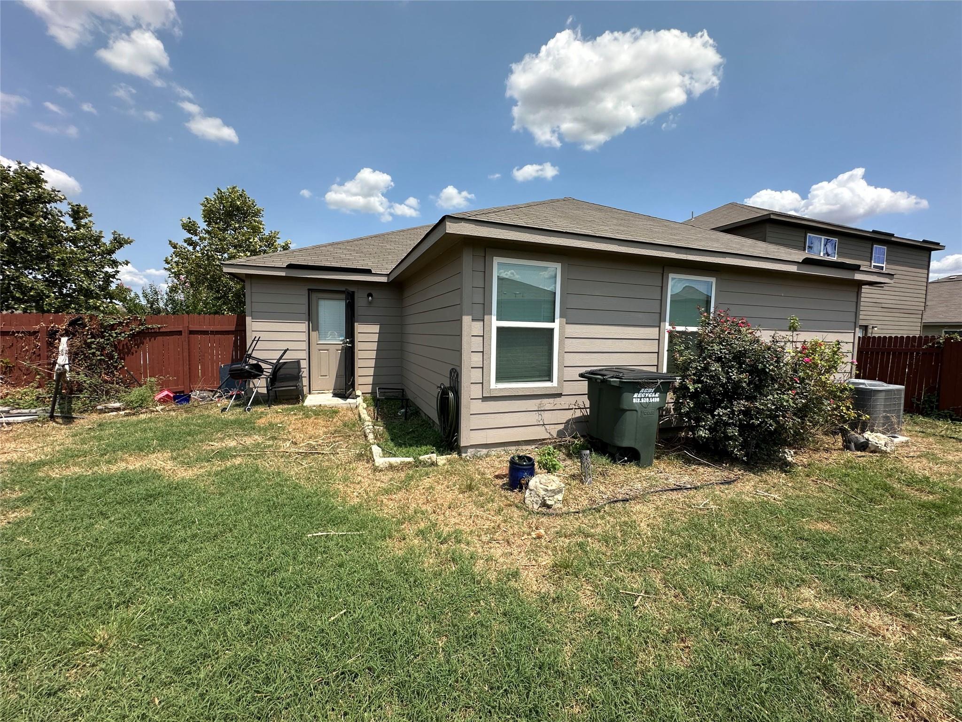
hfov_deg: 102.1
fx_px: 389
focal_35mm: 14
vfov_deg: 85.7
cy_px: 361
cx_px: 481
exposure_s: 1/1595
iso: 50
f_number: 2.2
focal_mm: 2.22
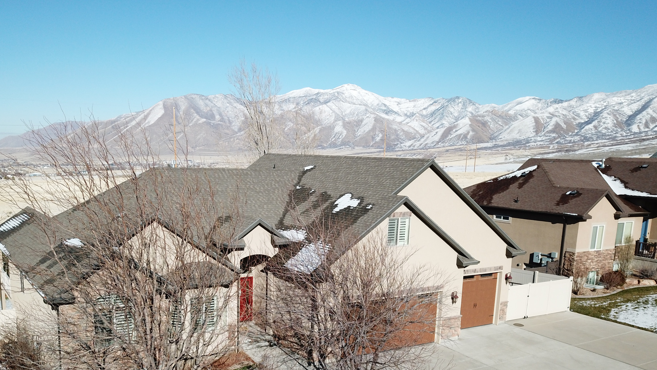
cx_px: 283
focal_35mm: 35
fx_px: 610
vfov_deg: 33.0
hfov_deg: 56.4
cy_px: 280
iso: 100
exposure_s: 1/1934
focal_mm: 4.73
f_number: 2.2
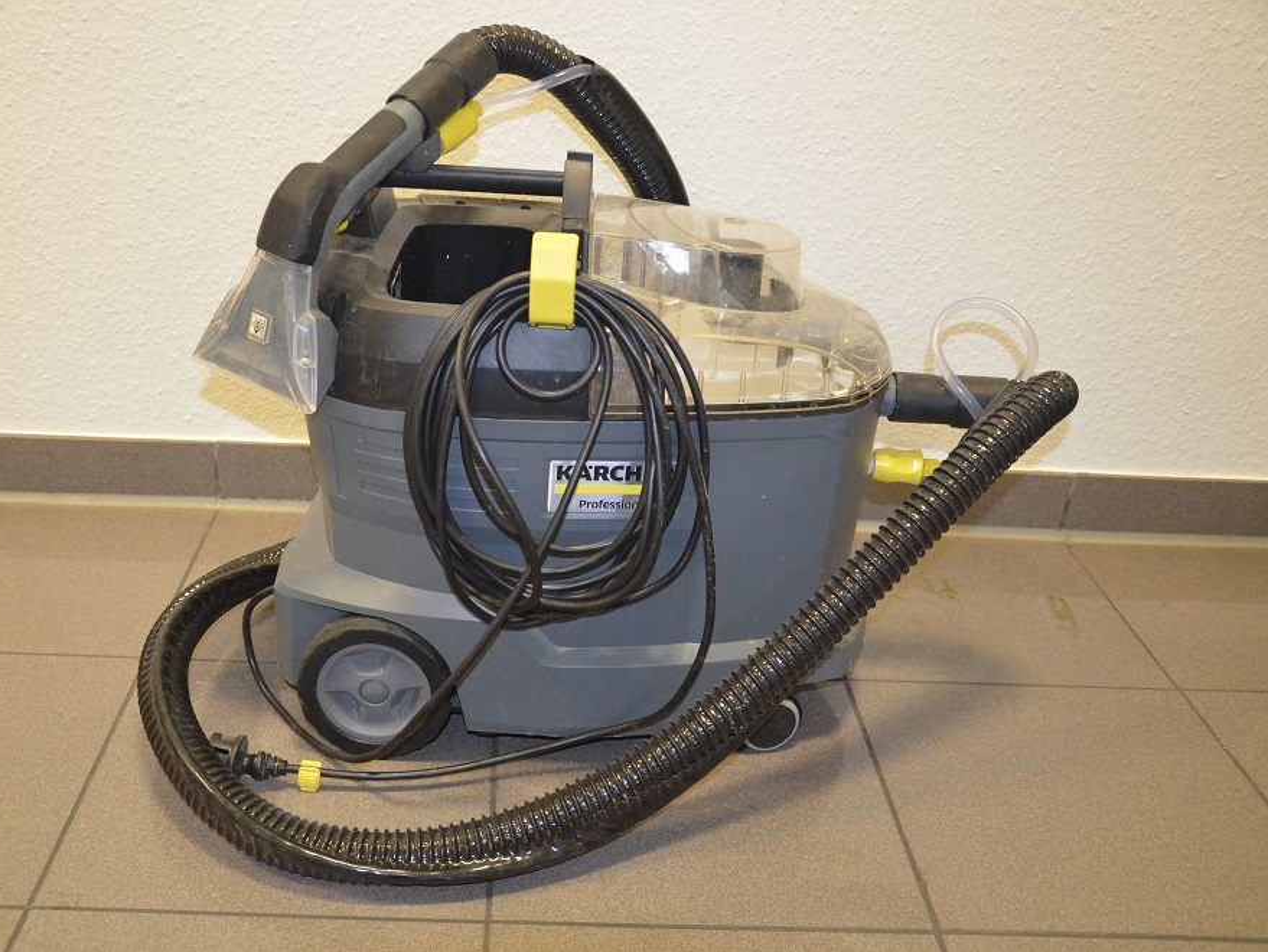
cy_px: 476
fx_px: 1319
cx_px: 560
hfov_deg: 51.2
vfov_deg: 39.7
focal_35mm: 36
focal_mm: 22
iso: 3200
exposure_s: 1/60
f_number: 3.8
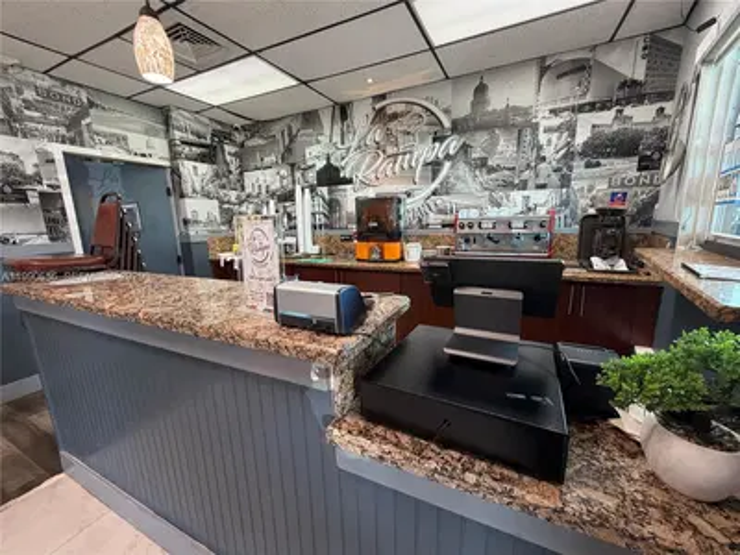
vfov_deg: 85.7
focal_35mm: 14
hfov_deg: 102.1
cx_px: 370
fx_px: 299
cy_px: 278
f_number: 2.2
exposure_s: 1/60
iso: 200
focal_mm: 2.22
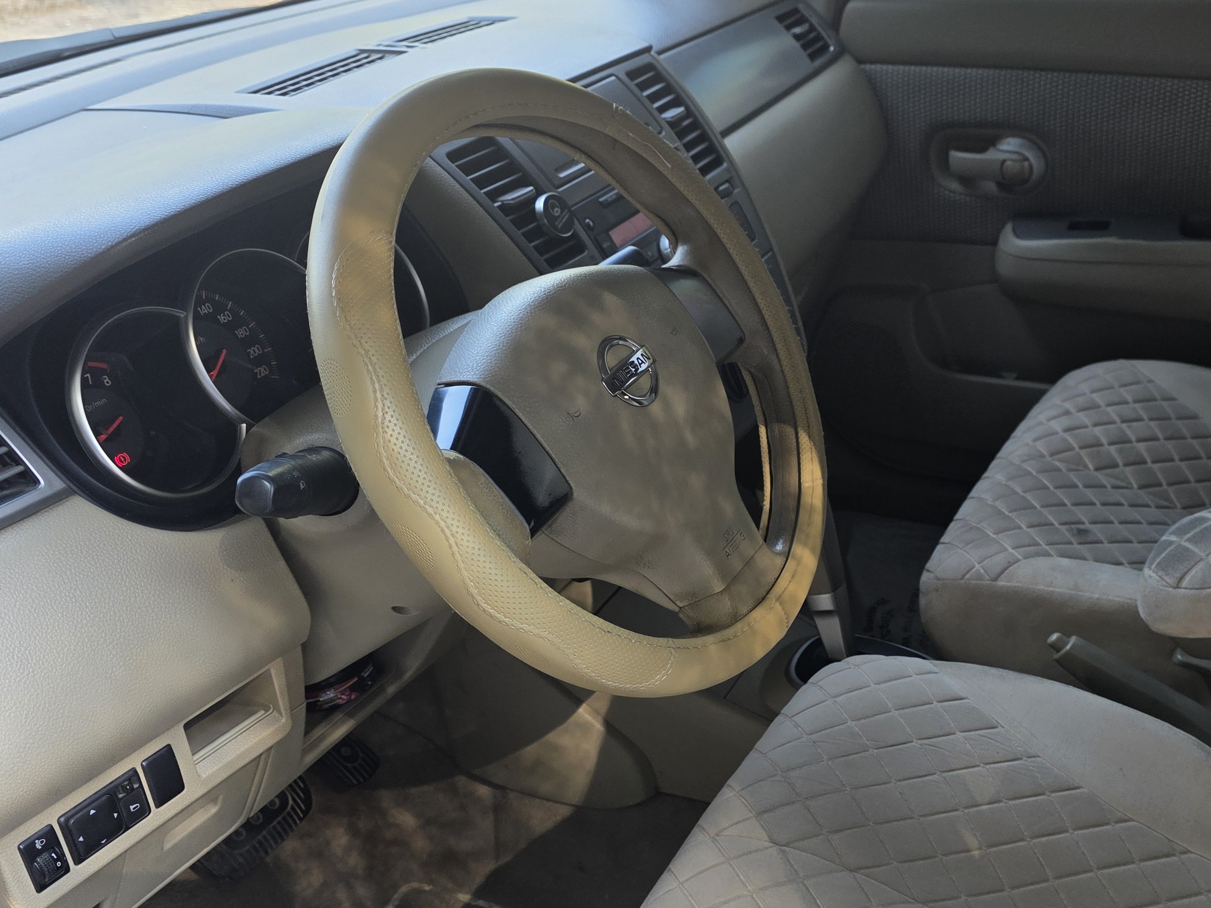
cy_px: 600
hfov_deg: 45.7
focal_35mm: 40
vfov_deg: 35.6
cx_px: 851
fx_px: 1399
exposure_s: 1/180
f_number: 1.7
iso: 64
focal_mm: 6.3
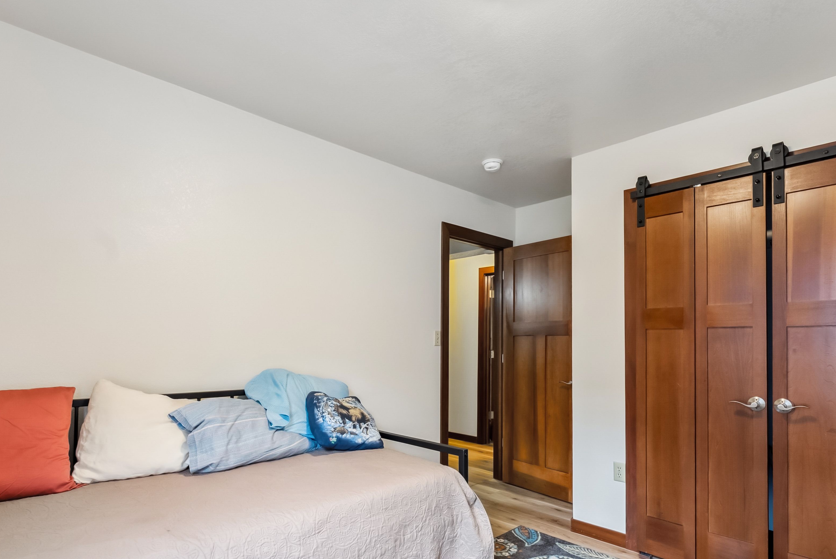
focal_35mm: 19
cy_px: 331
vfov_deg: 64.1
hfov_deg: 86.8
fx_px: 441
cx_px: 406
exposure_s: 1/15
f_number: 8
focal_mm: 14
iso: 800
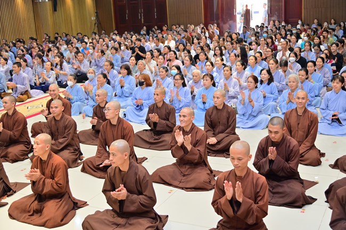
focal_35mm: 46
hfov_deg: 42.8
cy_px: 115
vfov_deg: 29.2
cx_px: 173
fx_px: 442
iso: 1250
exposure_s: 1/125
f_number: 4
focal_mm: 46
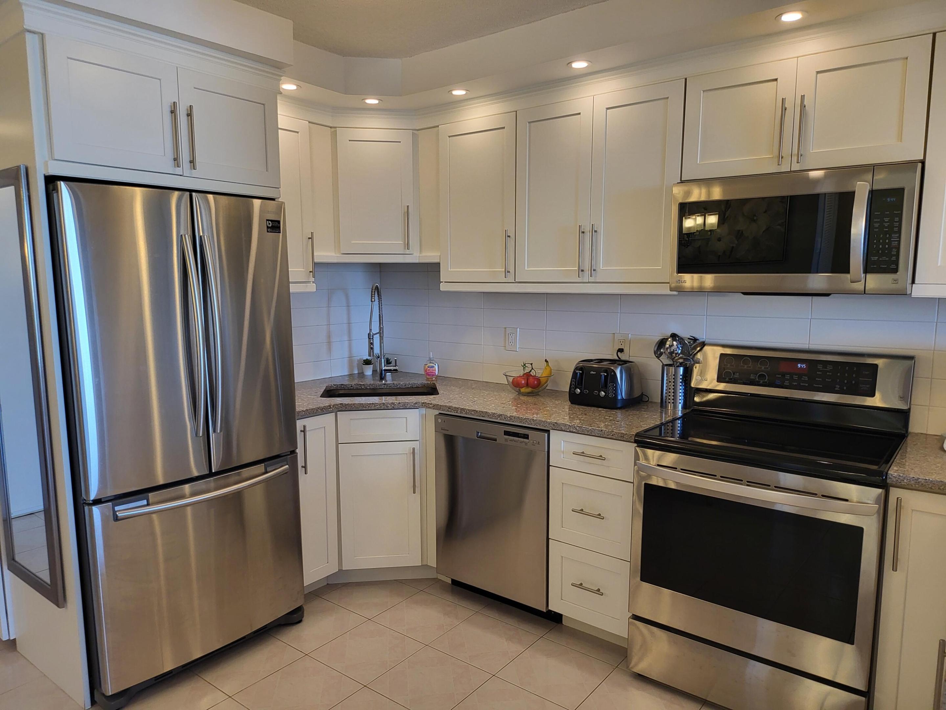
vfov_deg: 56.8
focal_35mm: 24
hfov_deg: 71.6
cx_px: 473
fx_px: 656
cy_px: 355
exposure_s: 1/60
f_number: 1.8
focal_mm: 5
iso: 200
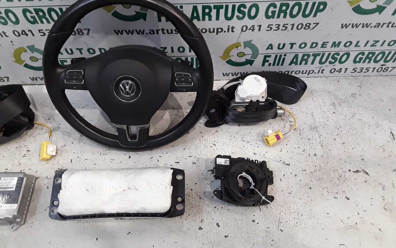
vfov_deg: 38.3
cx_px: 198
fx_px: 356
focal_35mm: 33
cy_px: 110
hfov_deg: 58.1
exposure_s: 1/33
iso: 392
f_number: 2.2
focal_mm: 3.3
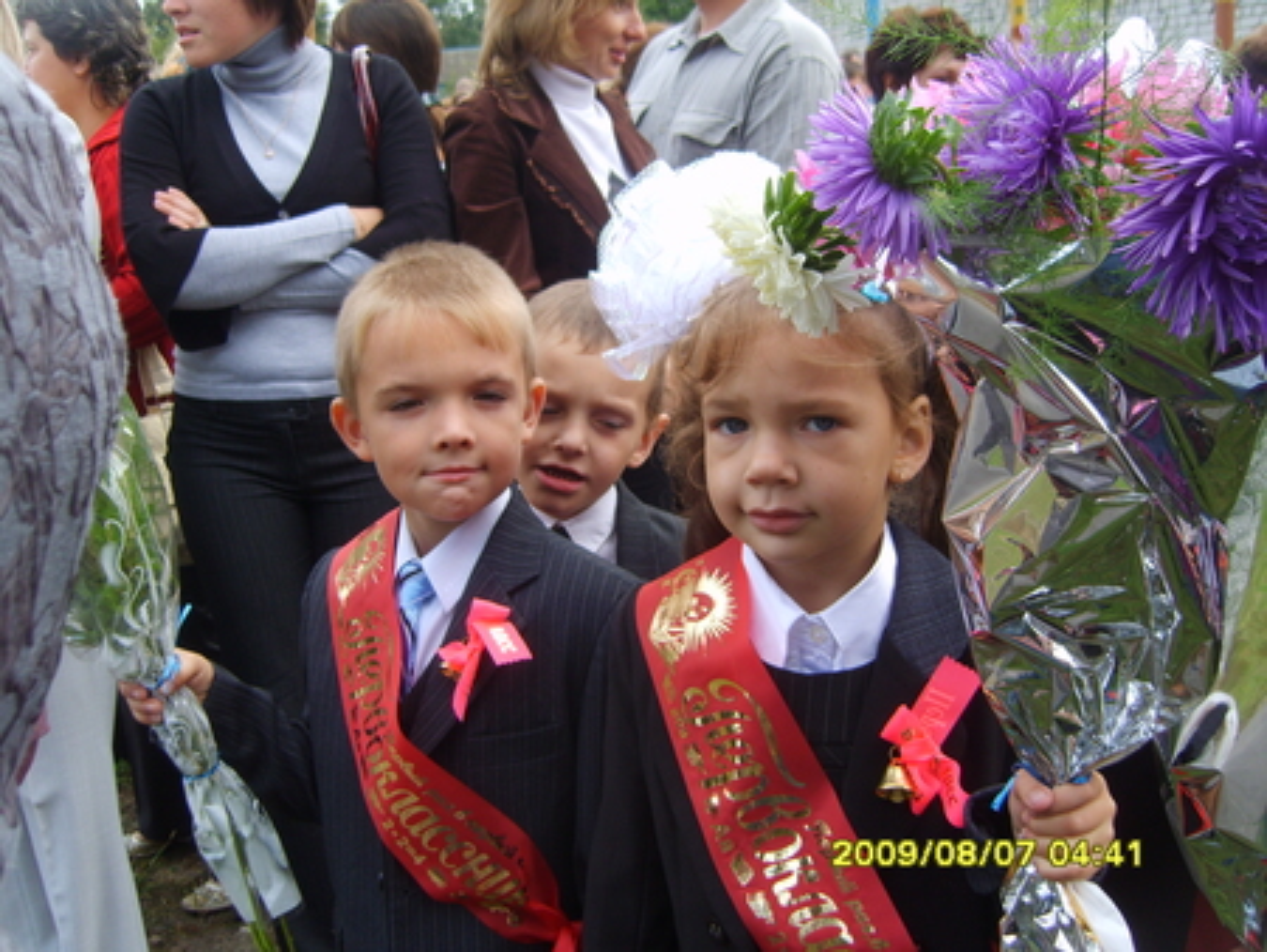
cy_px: 476
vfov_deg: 40.7
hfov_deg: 52.6
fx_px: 1282
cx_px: 634
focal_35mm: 35
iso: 50
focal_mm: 7.4
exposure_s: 1/250
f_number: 2.8
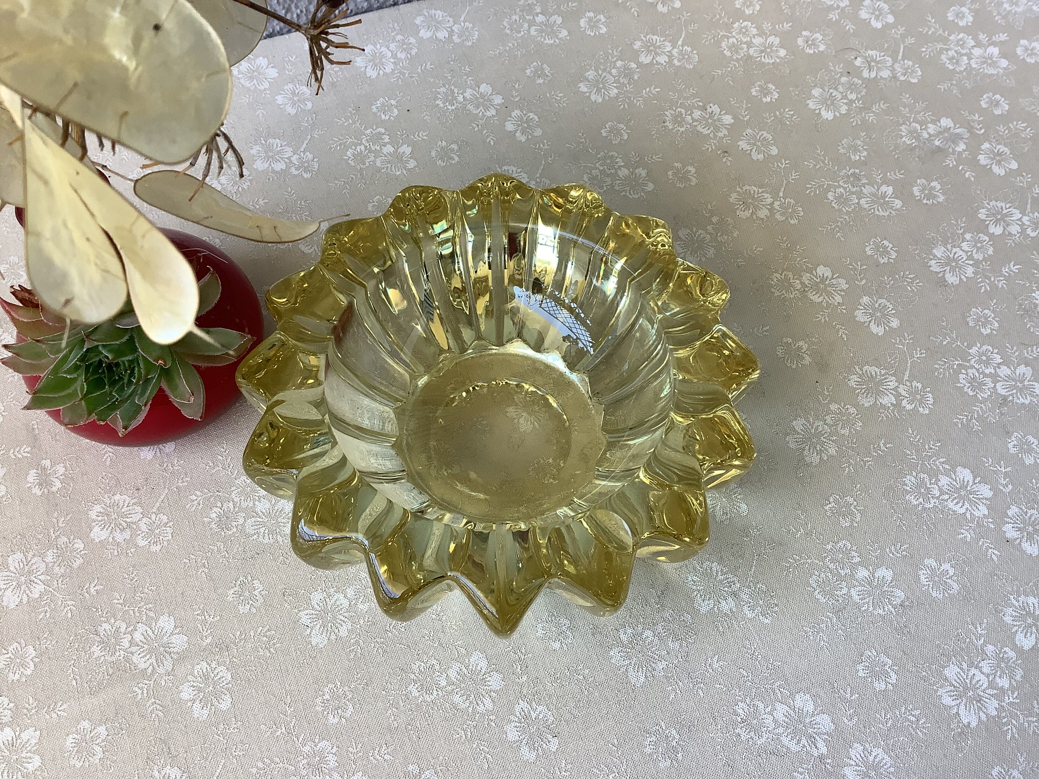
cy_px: 390
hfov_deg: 58.4
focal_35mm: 31
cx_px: 520
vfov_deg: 45.4
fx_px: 930
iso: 50
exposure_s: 1/60
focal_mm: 3.3
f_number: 2.4
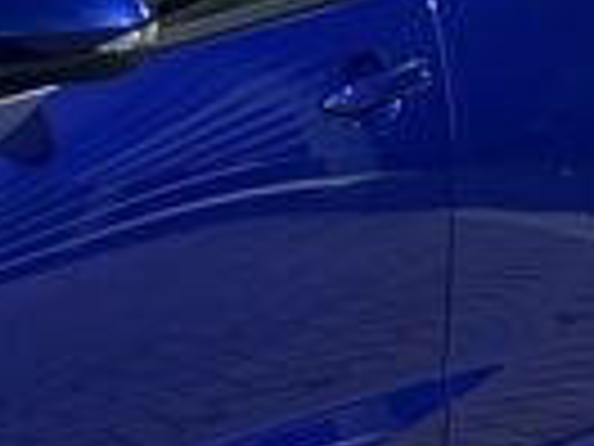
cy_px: -329
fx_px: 3449
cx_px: 36
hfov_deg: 9.8
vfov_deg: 7.2
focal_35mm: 201
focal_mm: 5.1
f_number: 1.6
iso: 50
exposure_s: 1/3876
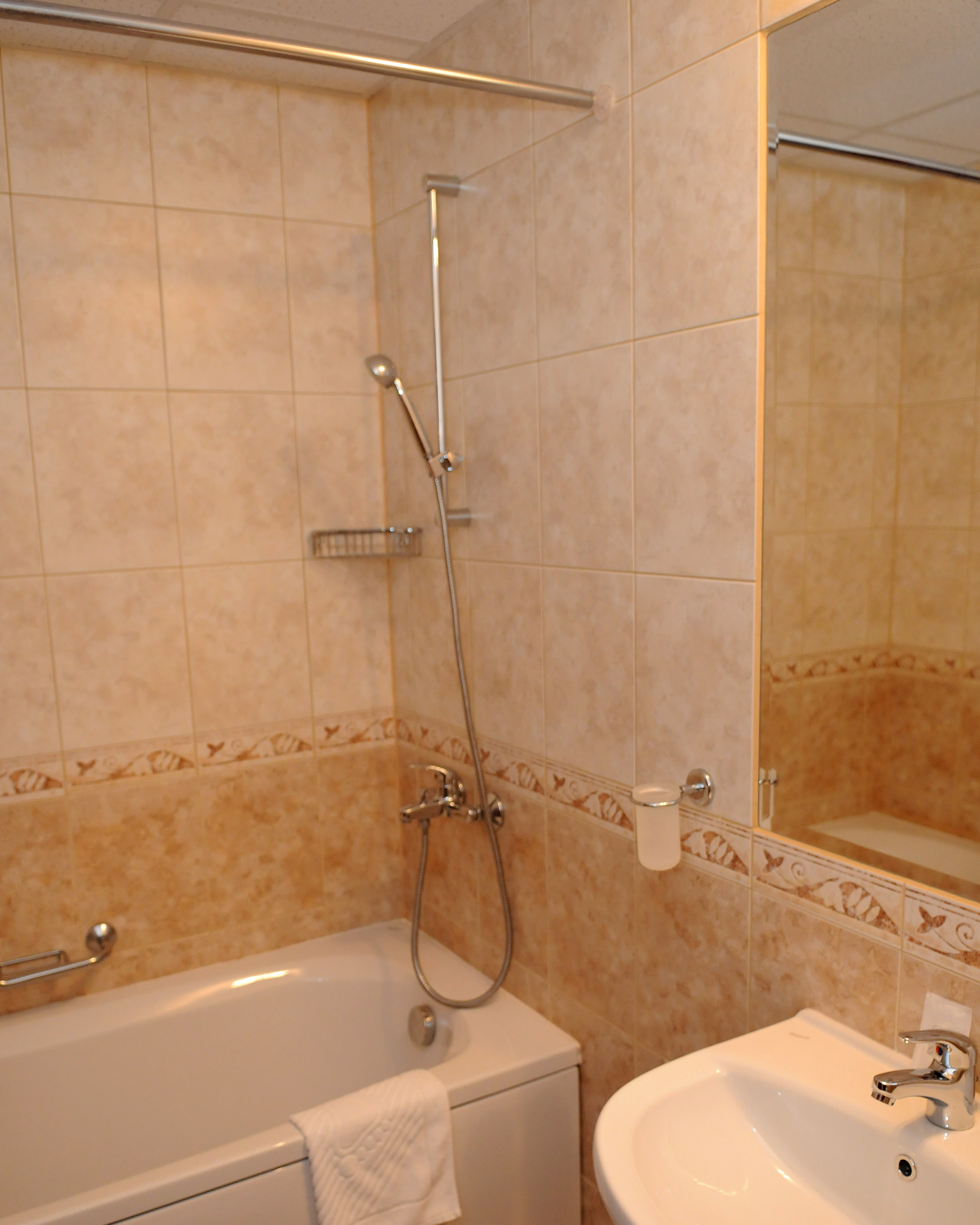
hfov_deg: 49.1
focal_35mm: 30
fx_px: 1072
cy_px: 702
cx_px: 495
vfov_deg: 59.2
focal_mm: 17
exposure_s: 1/100
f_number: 2.8
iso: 800
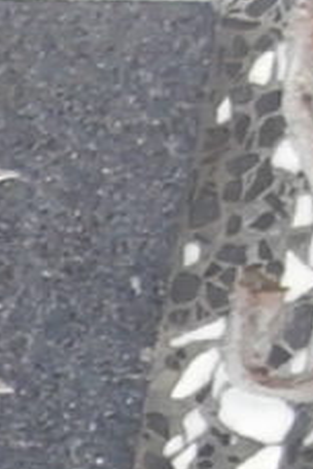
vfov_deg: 10.9
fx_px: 2282
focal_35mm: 175
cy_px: 874
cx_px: -1073
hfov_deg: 6.1
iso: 200
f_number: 3
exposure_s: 1/30
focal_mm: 4.2
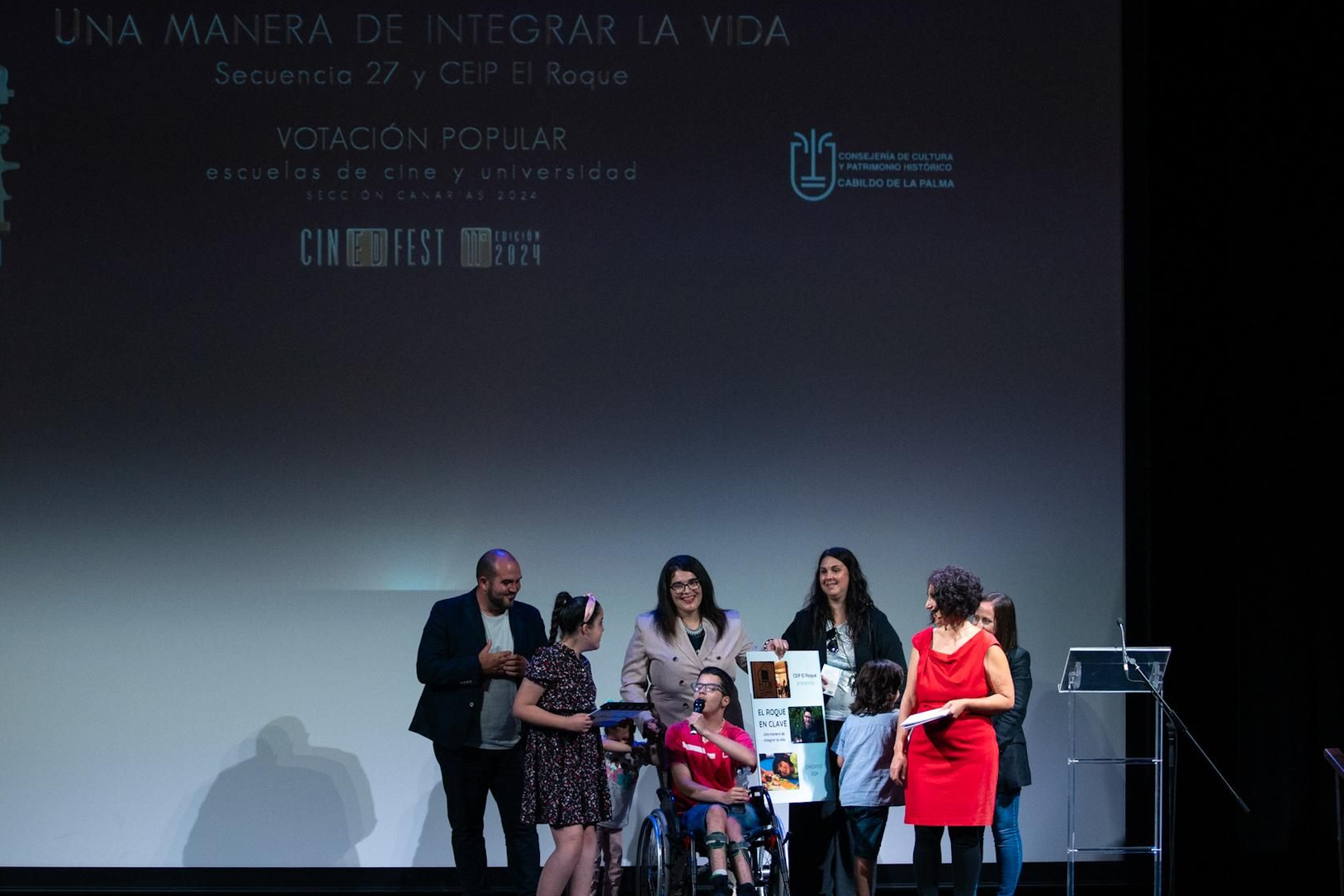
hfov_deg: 23.6
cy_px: 501
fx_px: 3210
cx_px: 578
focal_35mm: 86
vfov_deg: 15.9
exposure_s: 1/500
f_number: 2.8
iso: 2000
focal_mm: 70
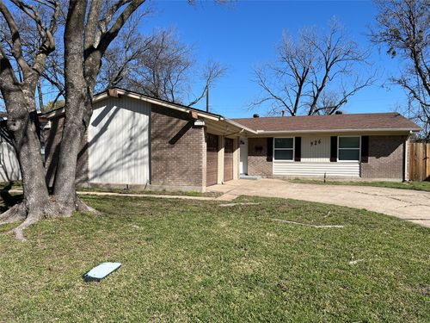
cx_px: 215
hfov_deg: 67.3
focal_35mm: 26
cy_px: 162
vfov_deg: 53.1
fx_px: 323
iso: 50
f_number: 1.6
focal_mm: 5.1
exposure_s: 1/4149
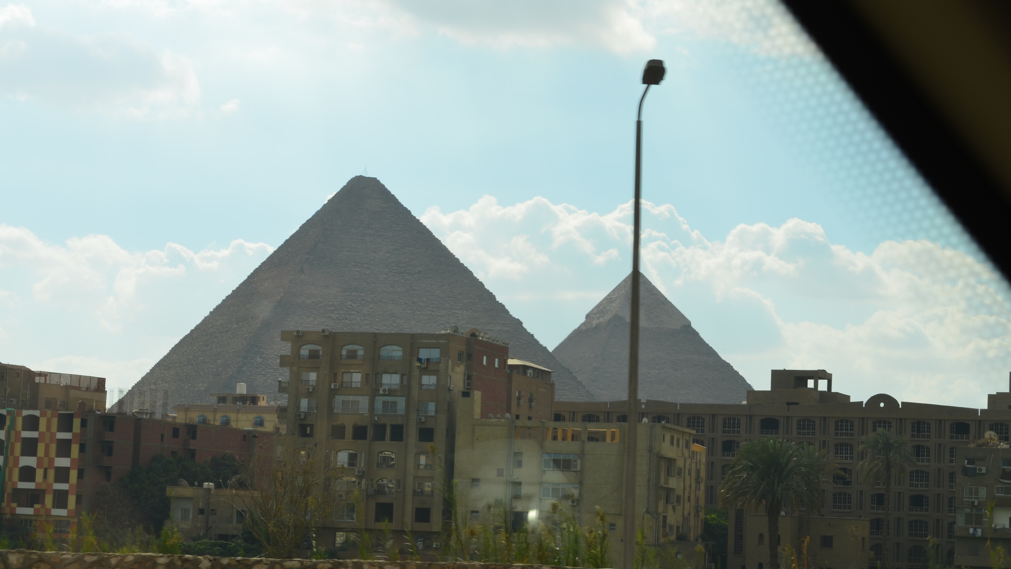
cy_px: 273
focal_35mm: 90
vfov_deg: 13.5
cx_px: 493
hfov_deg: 23.8
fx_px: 2400
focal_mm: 55
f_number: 13
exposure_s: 1/200
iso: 100
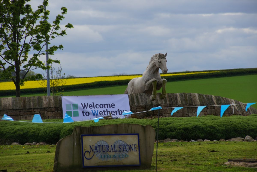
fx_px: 1713
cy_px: 86
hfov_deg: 8.6
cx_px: 128
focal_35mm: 240
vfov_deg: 5.7
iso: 100
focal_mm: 160
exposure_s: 1/320
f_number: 8
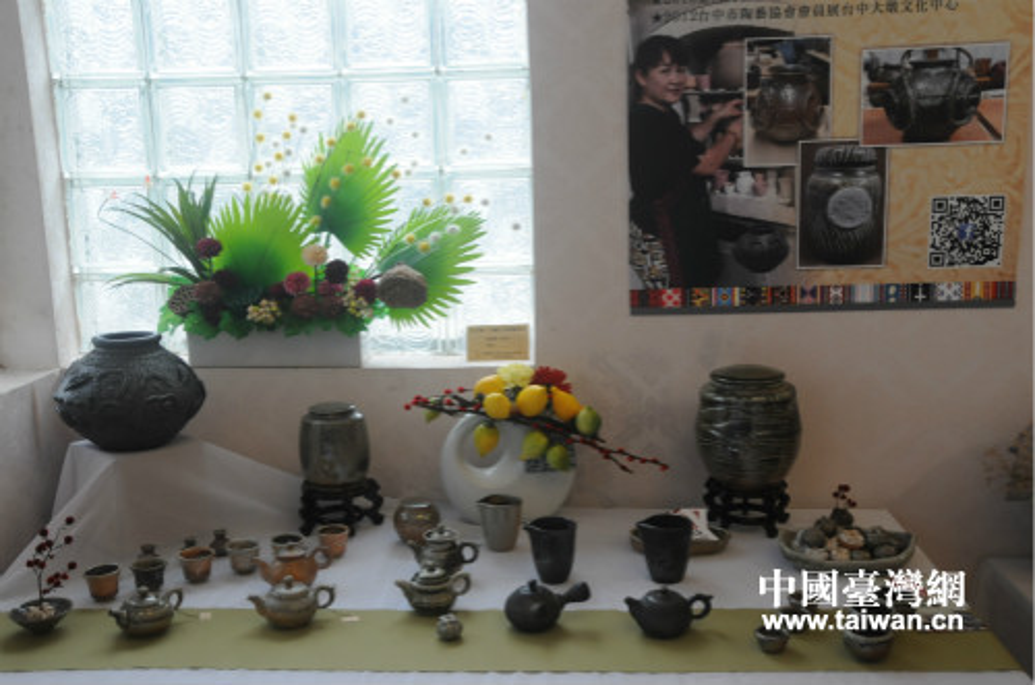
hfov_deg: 49.6
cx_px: 518
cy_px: 342
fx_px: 1119
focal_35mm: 39
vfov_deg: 34.1
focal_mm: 26
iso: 800
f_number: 4.5
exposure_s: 1/80
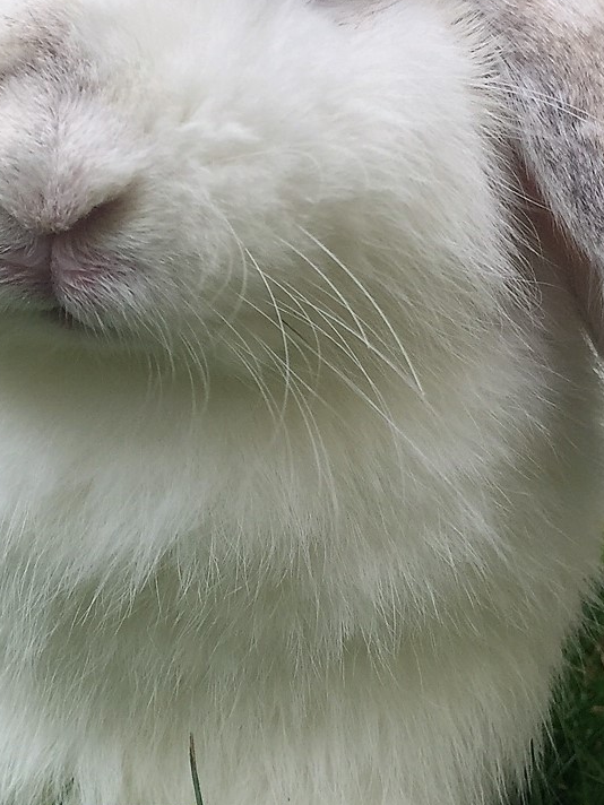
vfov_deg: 31.7
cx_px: 175
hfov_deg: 23.8
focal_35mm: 61
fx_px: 1419
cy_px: 434
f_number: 2.2
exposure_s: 1/221
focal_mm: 4.15
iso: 32
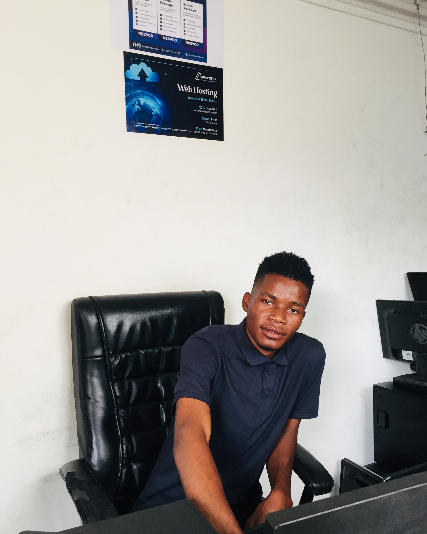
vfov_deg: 57.1
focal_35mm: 31
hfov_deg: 47.1
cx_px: 219
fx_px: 490
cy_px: 290
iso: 80
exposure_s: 1/33
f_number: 2.2
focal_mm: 4.15
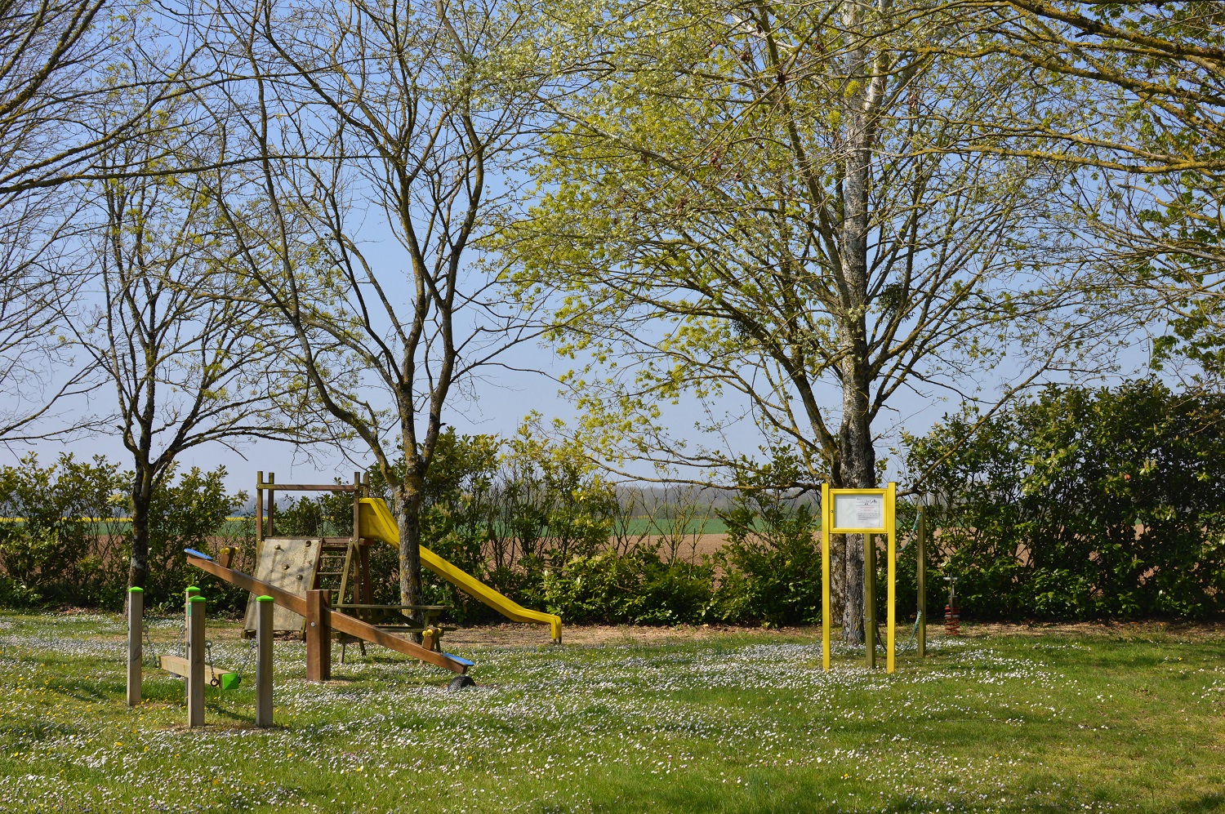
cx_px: 612
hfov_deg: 37.9
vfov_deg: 25.7
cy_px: 407
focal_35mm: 52
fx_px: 1785
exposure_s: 1/250
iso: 100
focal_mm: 35
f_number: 8
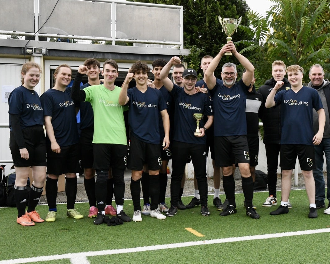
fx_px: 391
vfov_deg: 37.3
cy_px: 133
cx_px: 188
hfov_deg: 45.7
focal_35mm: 40
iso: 6400
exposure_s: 1/800
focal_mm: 35
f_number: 14
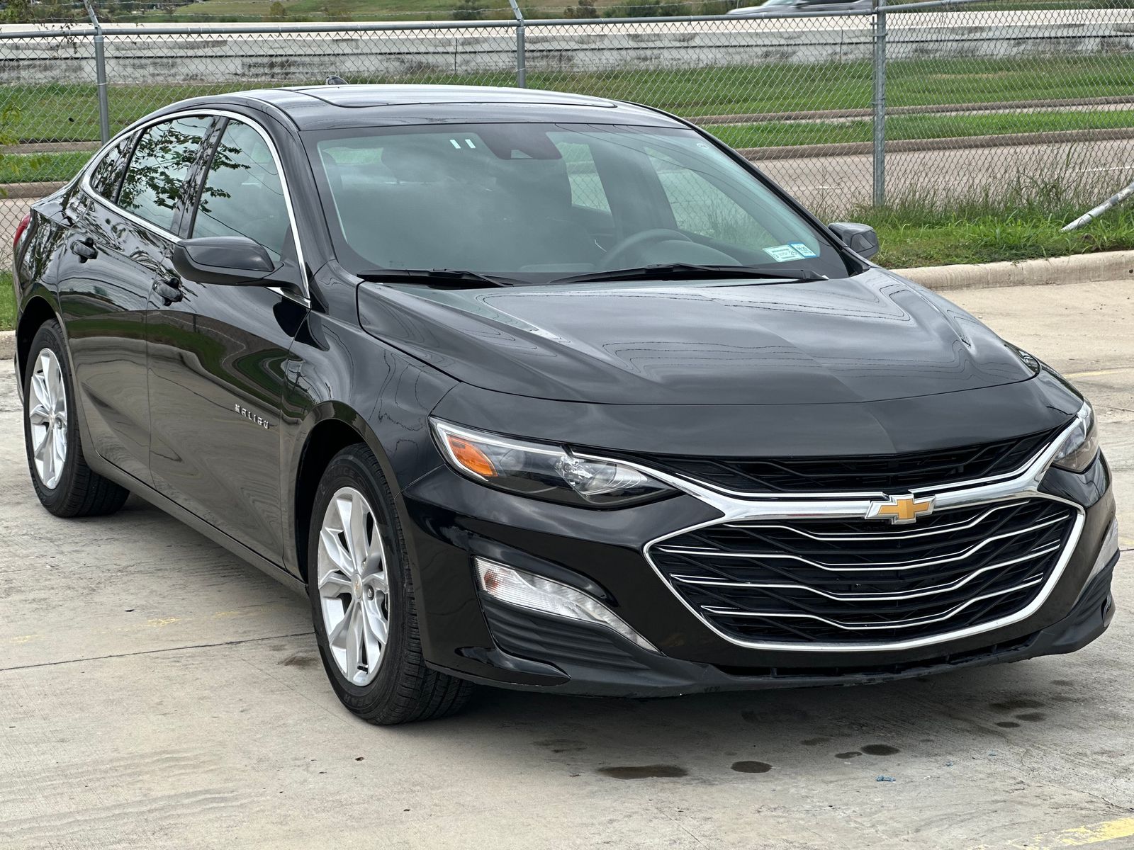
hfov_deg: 25.3
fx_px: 2522
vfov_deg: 19.1
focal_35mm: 77
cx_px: 567
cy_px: 425
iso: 25
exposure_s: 1/159
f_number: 2.8
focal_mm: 9
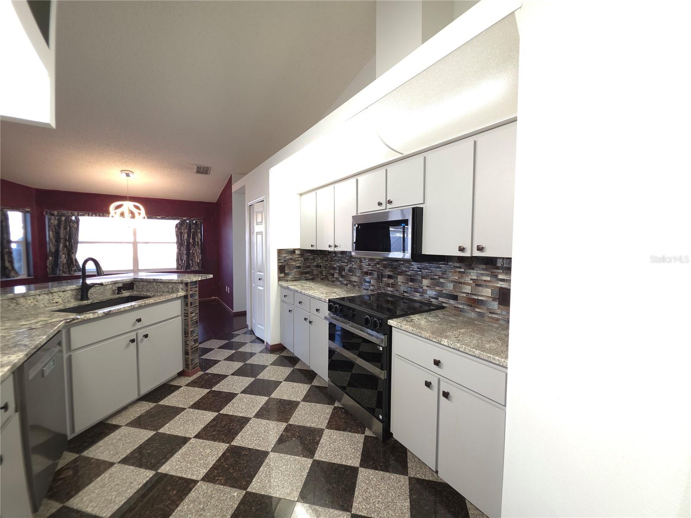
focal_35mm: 13
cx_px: 346
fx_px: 260
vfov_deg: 89.9
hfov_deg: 106.2
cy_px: 259
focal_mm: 2.2
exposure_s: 1/10
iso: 50
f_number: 1.9
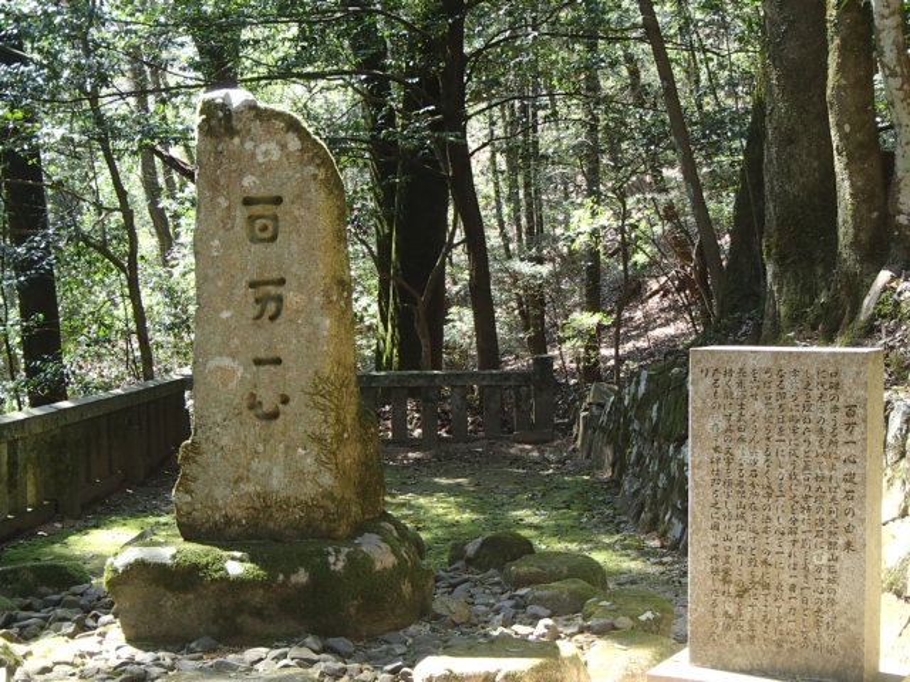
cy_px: 341
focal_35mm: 52
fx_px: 1367
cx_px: 455
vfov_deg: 28.0
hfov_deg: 36.8
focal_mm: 9.39
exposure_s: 1/80
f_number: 5
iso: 200
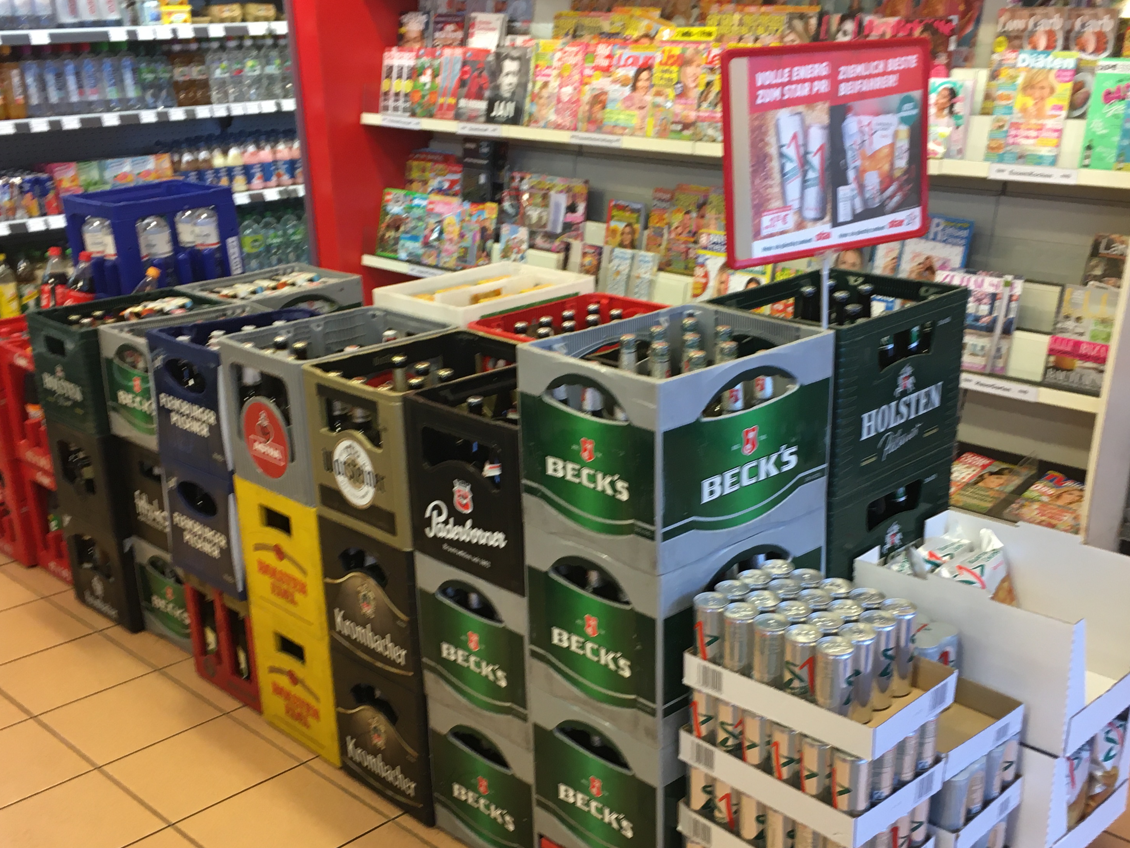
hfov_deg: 46.8
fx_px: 1306
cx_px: 590
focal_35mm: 40
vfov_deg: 35.8
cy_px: 517
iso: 80
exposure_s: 1/33
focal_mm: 4.15
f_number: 2.2
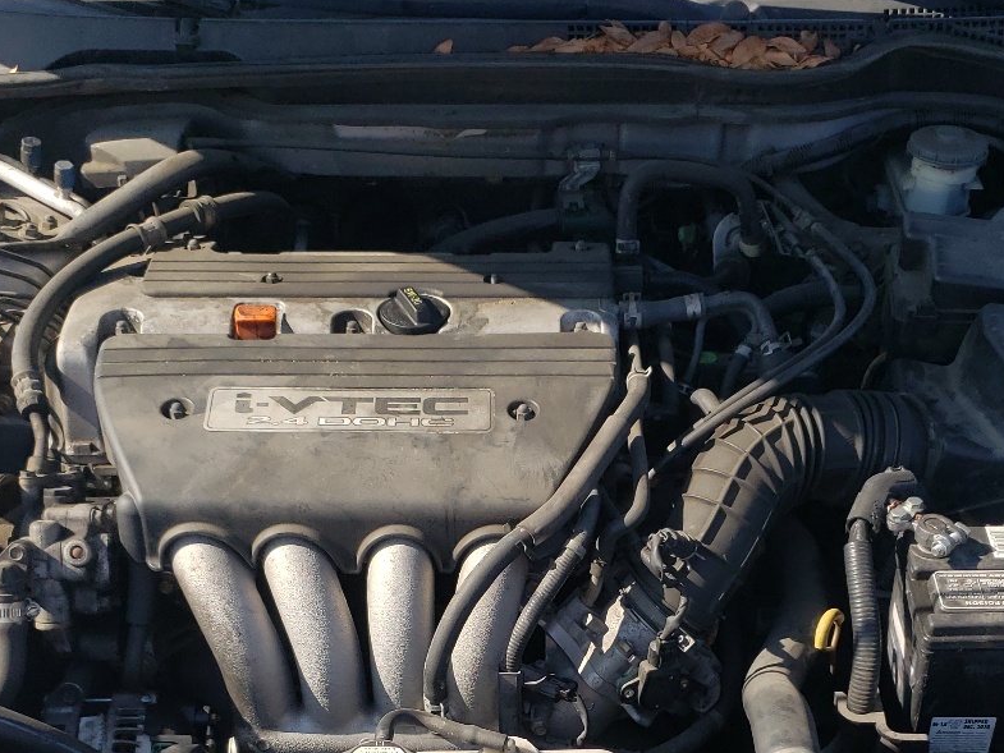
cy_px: 724
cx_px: 567
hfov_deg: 36.1
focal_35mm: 53
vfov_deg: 26.3
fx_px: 1537
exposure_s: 1/2000
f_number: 1.5
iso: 50
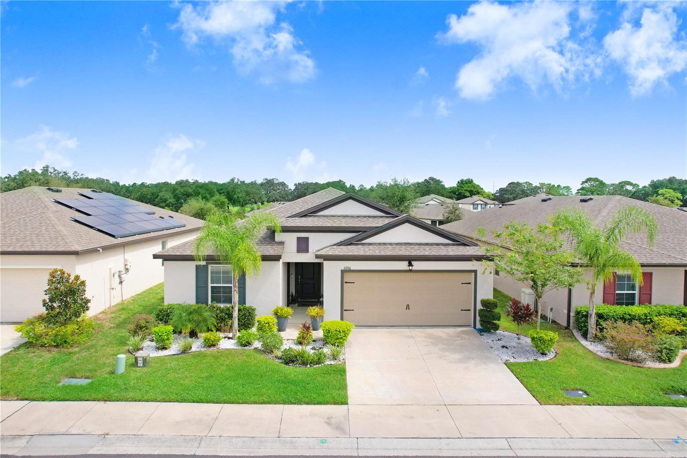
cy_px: 229
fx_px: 420
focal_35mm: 22
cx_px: 344
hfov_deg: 78.6
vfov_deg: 57.2
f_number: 2.8
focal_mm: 8.38
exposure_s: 1/2500
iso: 200
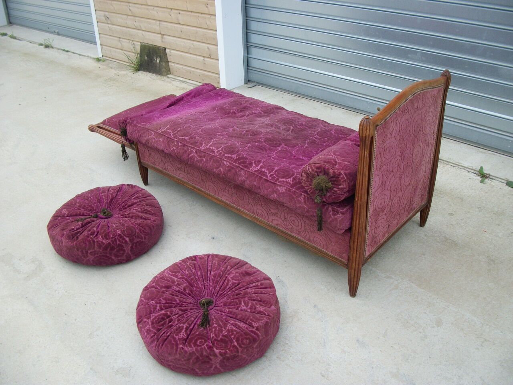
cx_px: 256
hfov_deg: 56.8
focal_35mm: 32
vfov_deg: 44.2
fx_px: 474
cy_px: 192
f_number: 8.8
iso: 80
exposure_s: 1/80
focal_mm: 5.7
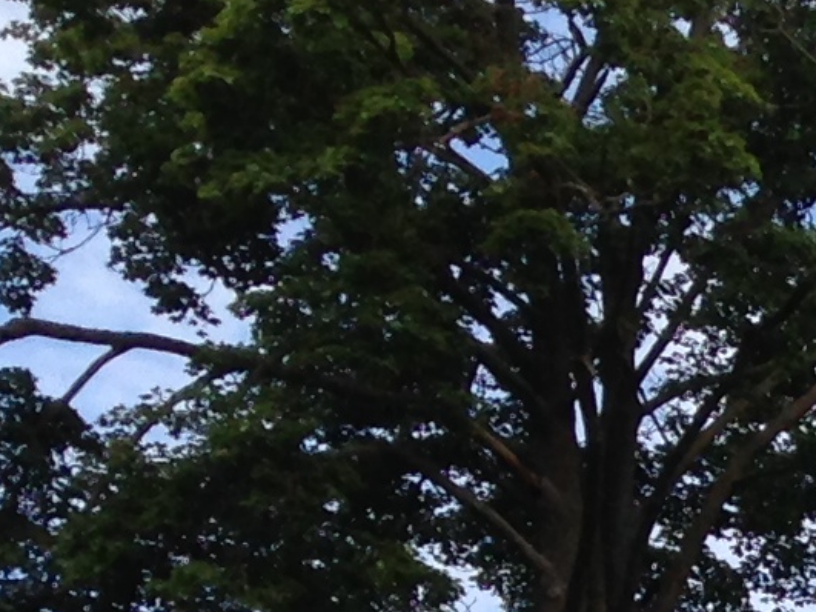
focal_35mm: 203
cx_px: 2350
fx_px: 4784
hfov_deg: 8.4
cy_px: 1401
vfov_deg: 7.0
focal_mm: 4.12
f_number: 2.4
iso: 50
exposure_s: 1/889
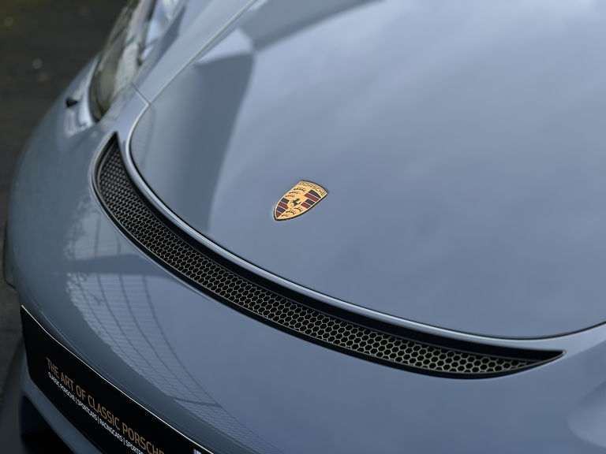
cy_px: 227
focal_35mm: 77
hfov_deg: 25.3
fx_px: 1348
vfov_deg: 19.1
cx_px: 303
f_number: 2.8
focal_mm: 9
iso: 25
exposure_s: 1/258
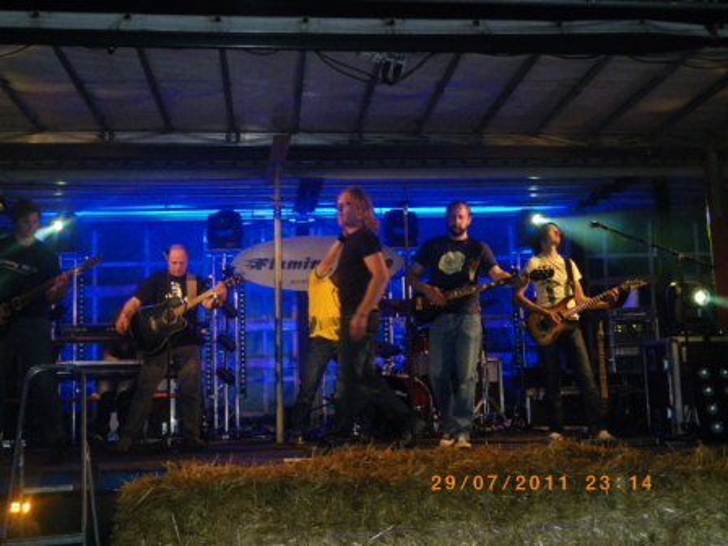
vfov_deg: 31.5
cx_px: 364
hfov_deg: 41.2
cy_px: 273
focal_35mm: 46
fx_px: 967
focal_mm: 8.2
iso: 800
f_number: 3.3
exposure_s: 1/80
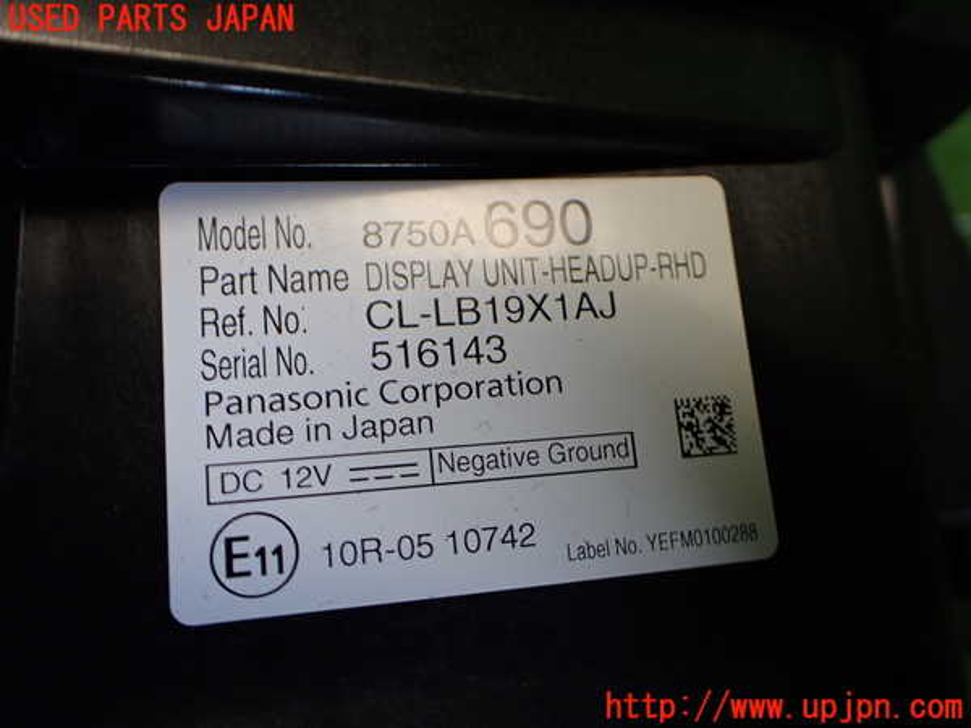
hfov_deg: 60.0
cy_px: 364
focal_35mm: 30
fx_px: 842
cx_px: 486
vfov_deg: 46.8
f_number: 2.3
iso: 200
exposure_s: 1/125
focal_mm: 5.4
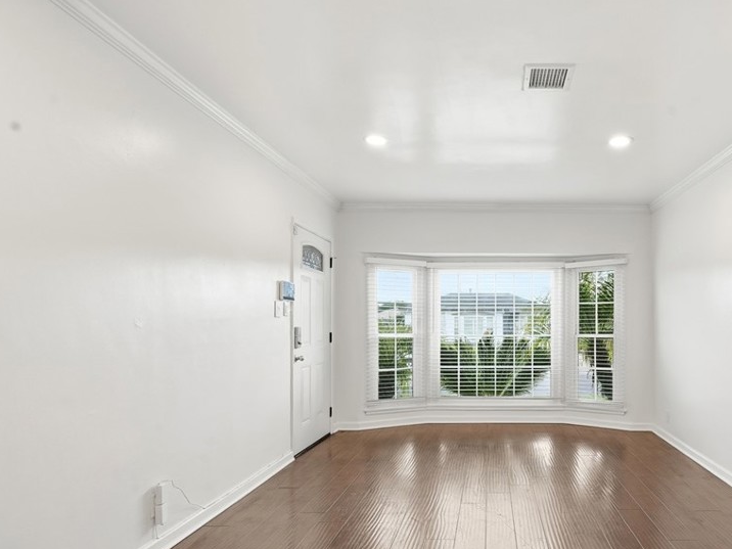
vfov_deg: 60.6
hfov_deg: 73.8
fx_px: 465
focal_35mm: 22
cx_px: 495
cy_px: 330
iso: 250
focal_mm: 16
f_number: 9
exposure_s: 1/100
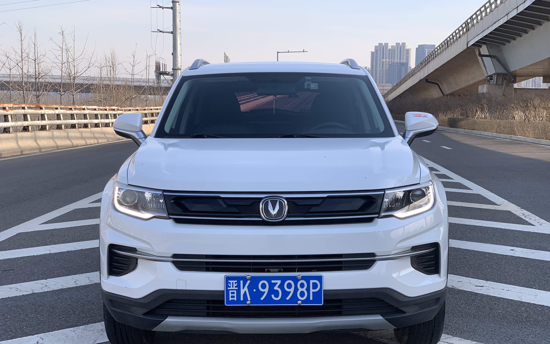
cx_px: 276
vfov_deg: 23.1
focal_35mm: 56
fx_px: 839
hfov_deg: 36.3
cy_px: 194
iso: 16
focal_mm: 6
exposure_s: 1/545
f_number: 2.4
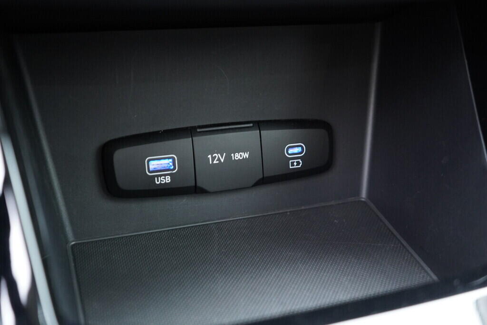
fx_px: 487
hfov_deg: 53.1
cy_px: 162
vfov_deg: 36.9
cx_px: 244
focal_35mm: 36
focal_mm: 24
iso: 2000
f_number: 2.8
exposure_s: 1/40
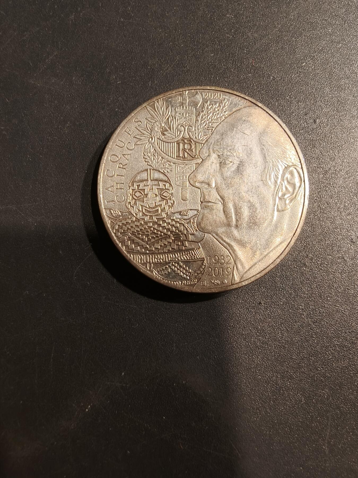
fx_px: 317
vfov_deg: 73.9
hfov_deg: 58.9
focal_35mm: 23
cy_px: 239
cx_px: 179
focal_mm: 2.32
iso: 160
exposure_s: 1/100
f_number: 2
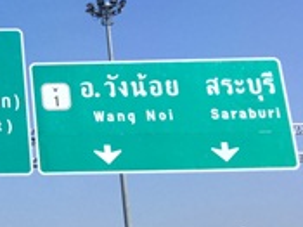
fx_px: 726
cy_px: 127
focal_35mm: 83
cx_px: -93
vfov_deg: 17.8
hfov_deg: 21.3
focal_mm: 4.15
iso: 32
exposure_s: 1/430
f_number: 2.2
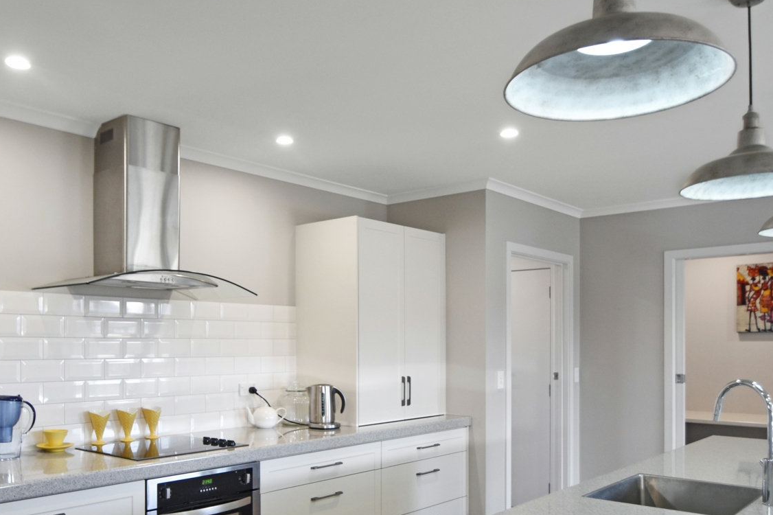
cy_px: 408
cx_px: 331
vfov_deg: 42.5
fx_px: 632
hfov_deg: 62.6
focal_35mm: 29
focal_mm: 11.5
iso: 400
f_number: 4.5
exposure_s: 1/80
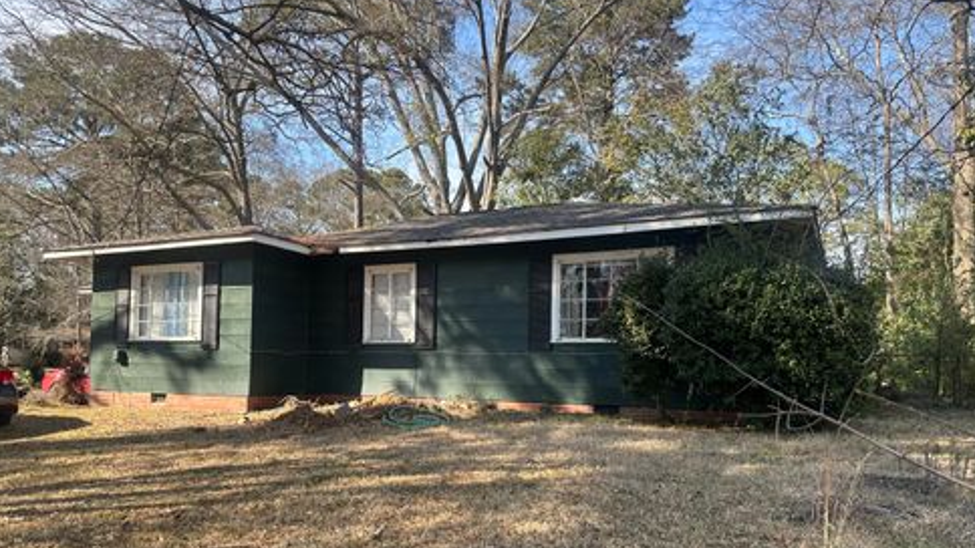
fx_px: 698
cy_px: 352
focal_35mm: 27
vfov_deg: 42.5
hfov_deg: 69.9
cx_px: 498
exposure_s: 1/910
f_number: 1.78
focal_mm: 6.86
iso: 80
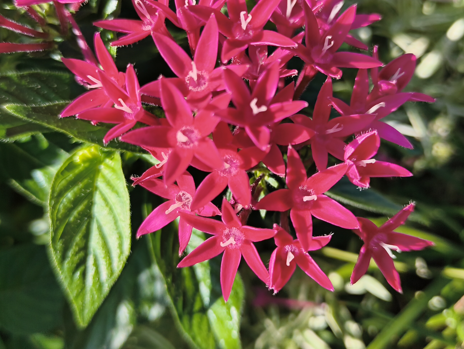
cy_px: 141
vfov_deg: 37.7
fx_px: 510
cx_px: 238
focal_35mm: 38
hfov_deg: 48.9
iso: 100
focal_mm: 5.56
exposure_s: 1/1232
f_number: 1.87
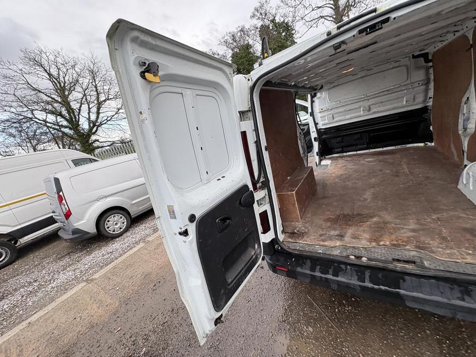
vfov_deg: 85.7
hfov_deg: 102.1
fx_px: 193
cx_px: 238
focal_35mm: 14
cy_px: 178
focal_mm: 2.22
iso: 50
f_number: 2.2
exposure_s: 1/99
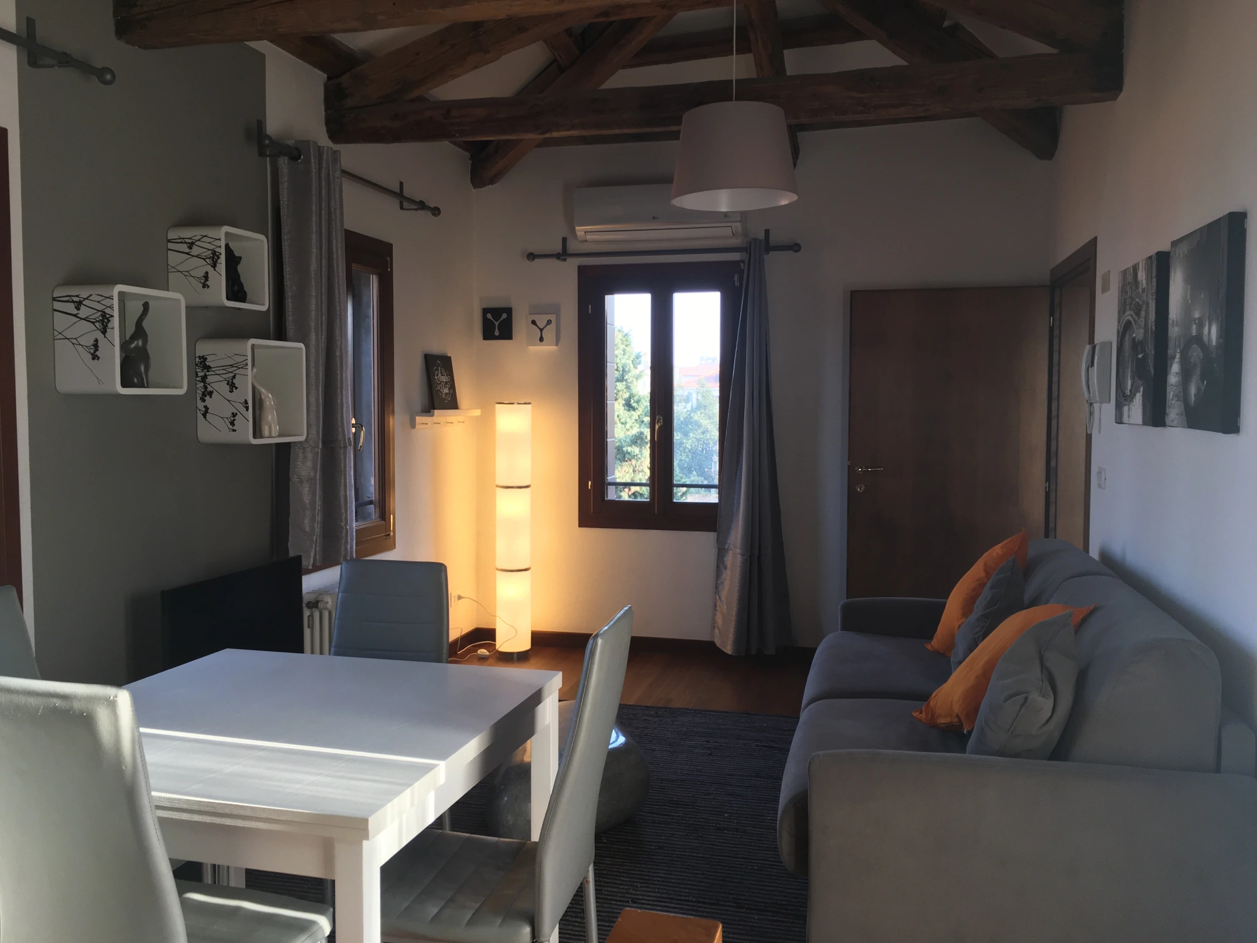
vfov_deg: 48.2
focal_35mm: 29
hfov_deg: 61.7
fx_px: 1053
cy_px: 472
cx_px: 628
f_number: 2.2
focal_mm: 4.15
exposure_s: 1/50
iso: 32
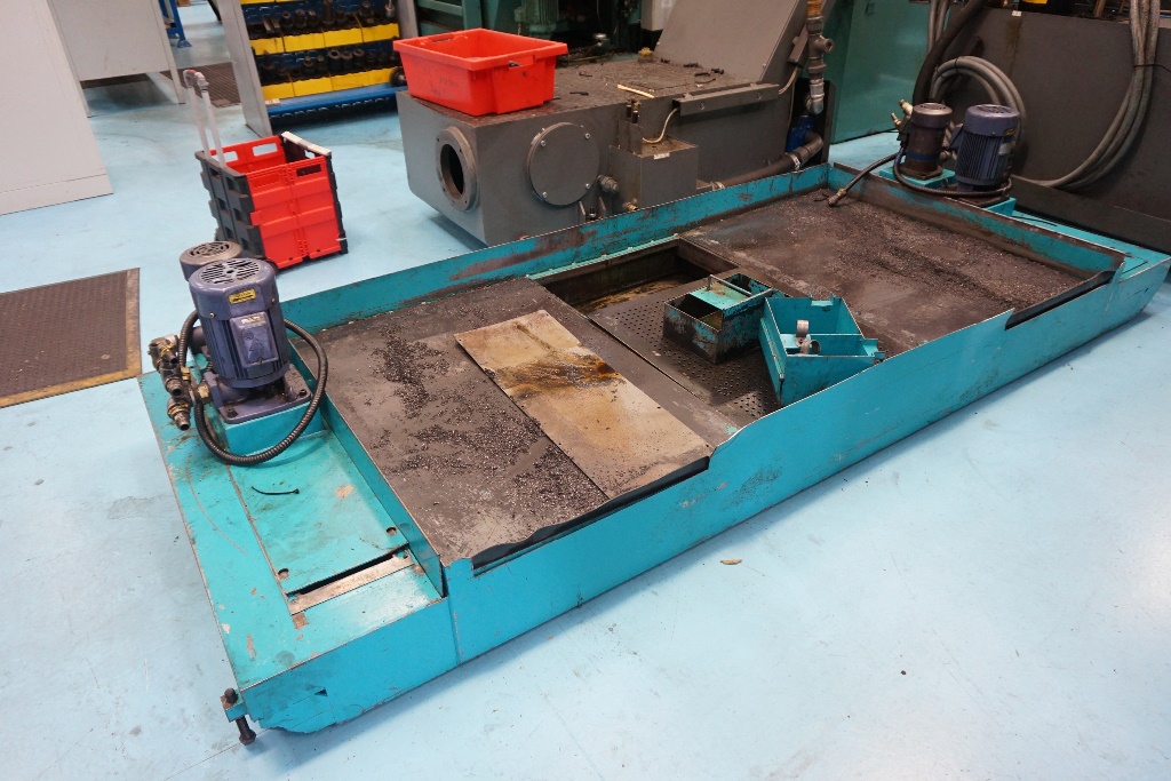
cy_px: 390
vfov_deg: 53.1
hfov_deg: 73.7
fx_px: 781
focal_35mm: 24
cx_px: 586
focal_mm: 16
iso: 1600
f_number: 4
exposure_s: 1/160
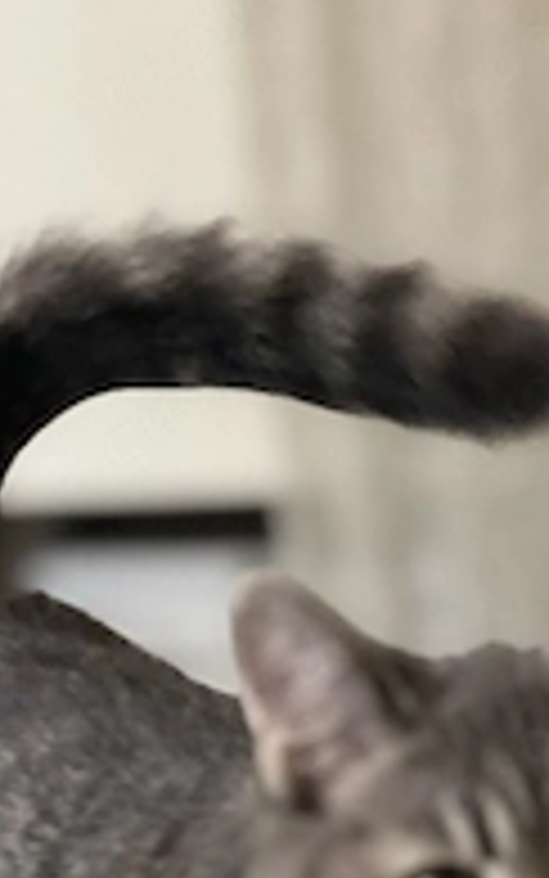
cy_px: 765
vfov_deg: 12.5
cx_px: 328
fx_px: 3995
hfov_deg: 7.9
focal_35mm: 167
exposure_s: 1/14
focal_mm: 9
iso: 640
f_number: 2.8
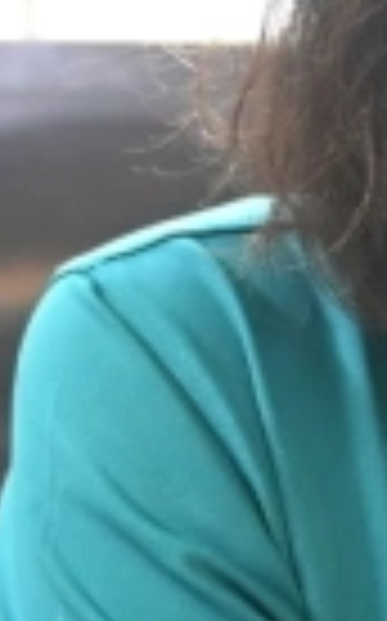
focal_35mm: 272
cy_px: 742
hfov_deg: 4.8
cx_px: 567
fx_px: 4600
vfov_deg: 7.7
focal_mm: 36
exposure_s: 1/60
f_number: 4
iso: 3200
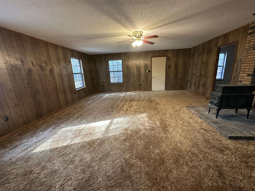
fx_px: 103
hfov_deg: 102.1
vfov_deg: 85.7
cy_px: 96
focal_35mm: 14
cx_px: 128
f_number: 2.2
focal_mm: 2.22
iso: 250
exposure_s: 1/60
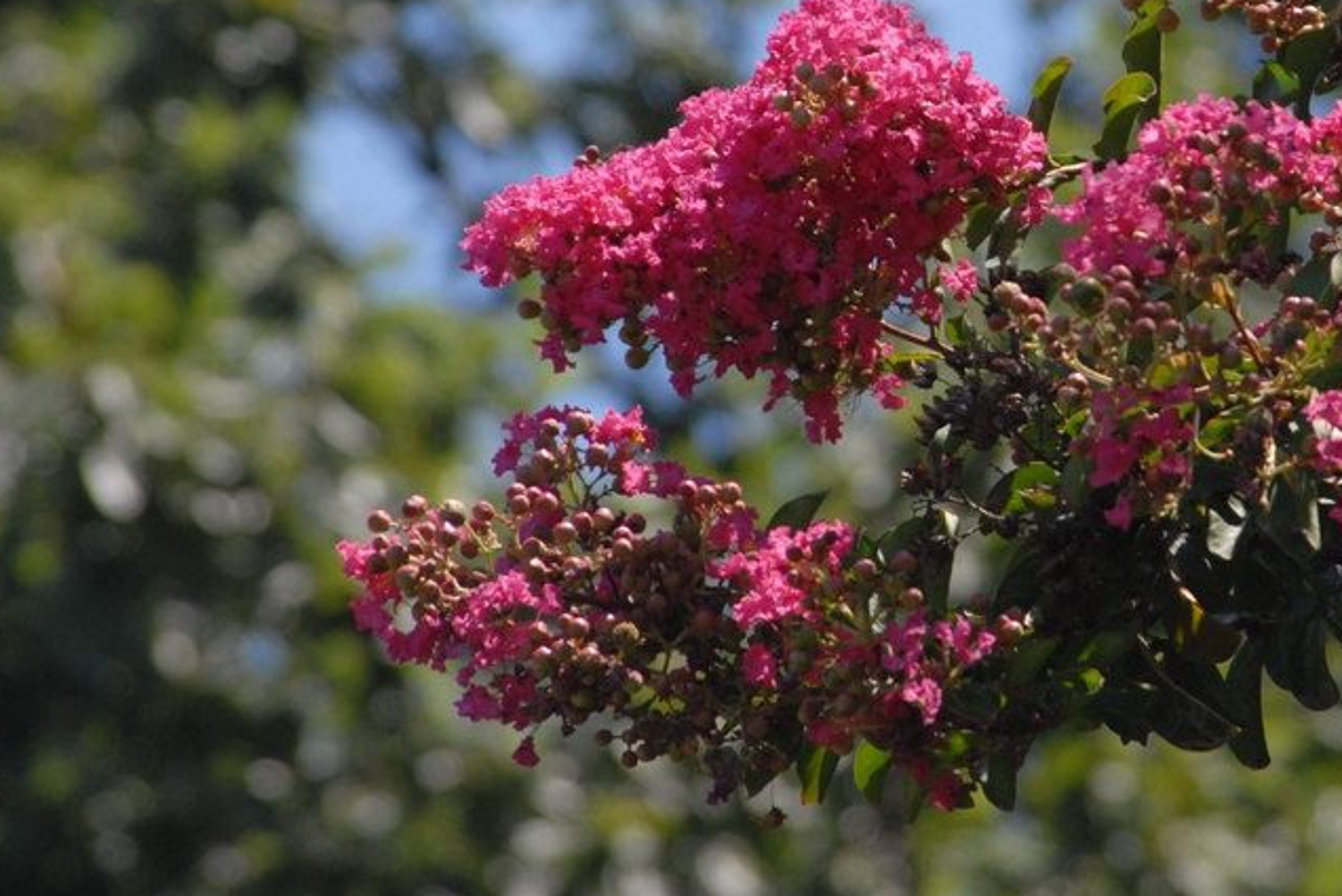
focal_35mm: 725
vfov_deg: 1.9
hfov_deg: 2.8
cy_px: 229
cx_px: 1019
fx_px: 27044
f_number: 9
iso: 400
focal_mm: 300
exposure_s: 1/320
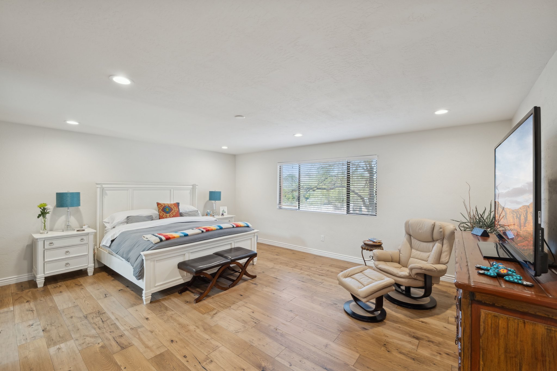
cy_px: 186
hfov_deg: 104.3
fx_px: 217
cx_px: 278
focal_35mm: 14
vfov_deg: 81.2
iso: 400
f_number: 8
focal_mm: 14
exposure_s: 1/15
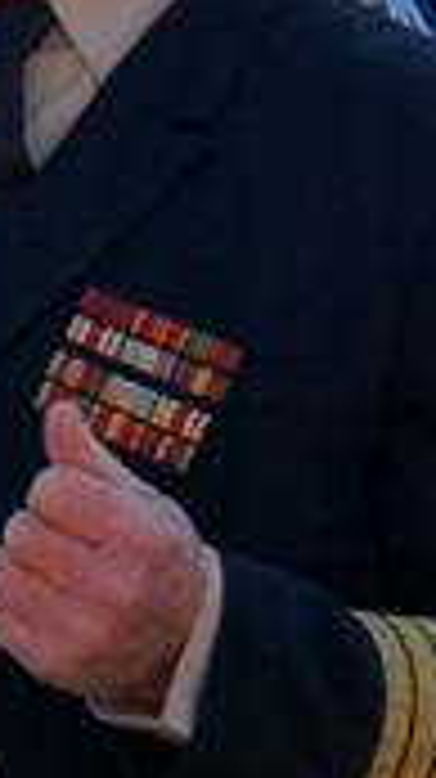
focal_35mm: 572
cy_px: 980
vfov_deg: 3.8
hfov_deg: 2.1
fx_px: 11785
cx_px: -297
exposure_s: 1/160
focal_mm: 70
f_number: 6.3
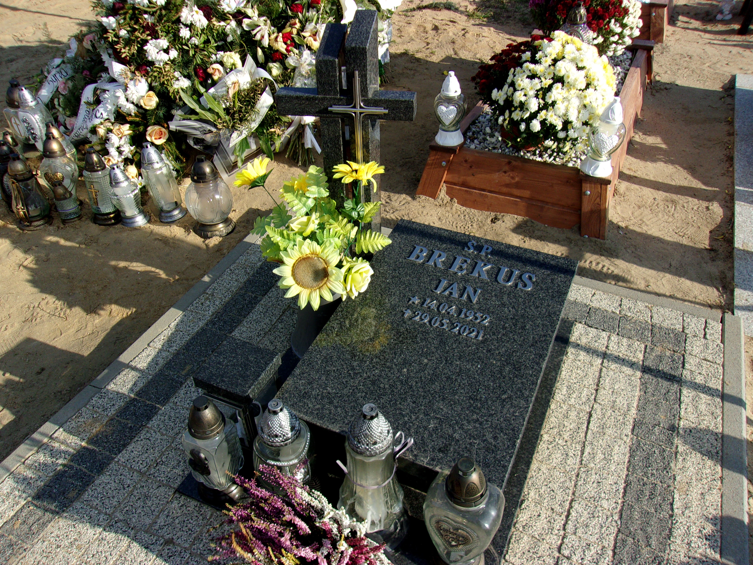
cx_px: 376
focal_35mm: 27
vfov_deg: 51.4
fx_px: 587
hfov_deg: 65.3
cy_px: 282
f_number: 10.4
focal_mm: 4.9
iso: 80
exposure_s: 1/85
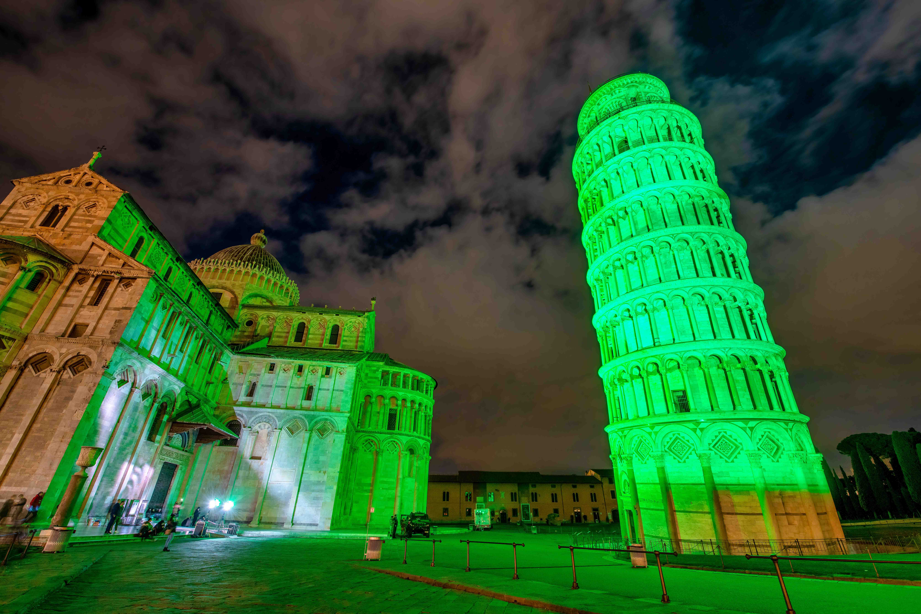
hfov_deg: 104.3
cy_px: 307
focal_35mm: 14
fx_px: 358
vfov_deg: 81.2
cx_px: 460
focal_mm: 14
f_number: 7.1
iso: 320
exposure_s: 5
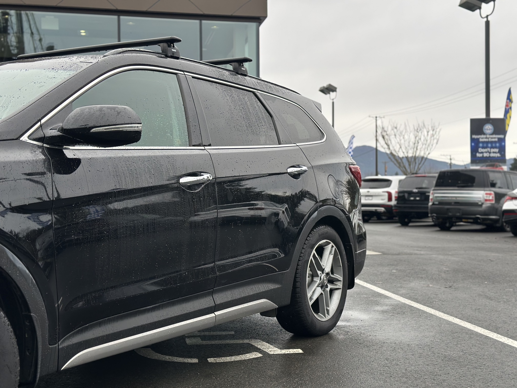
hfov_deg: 39.7
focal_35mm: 48
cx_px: 258
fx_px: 717
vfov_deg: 30.3
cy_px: 194
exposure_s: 1/342
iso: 80
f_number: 1.78
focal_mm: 6.86
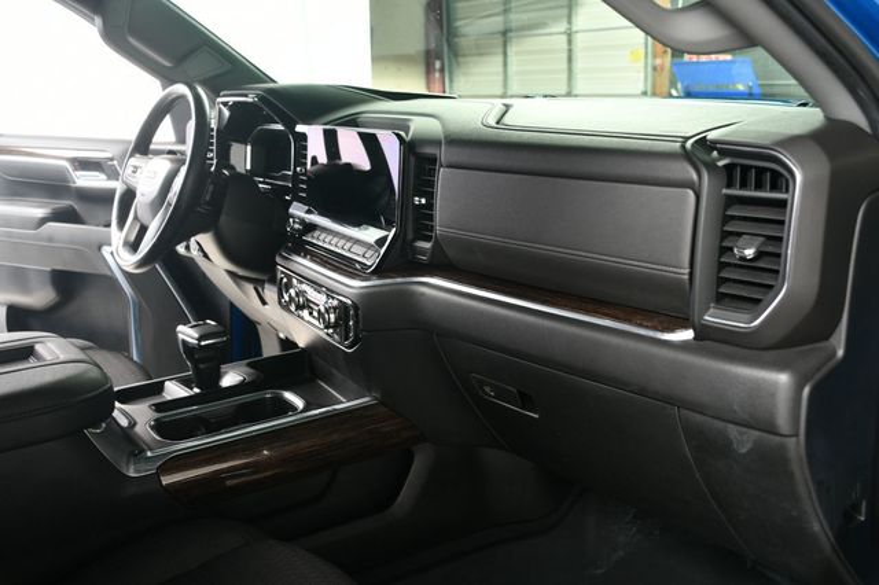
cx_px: 440
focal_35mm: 36
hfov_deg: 53.2
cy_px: 292
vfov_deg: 36.8
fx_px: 879
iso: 100
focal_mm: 24
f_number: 4
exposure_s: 1/160
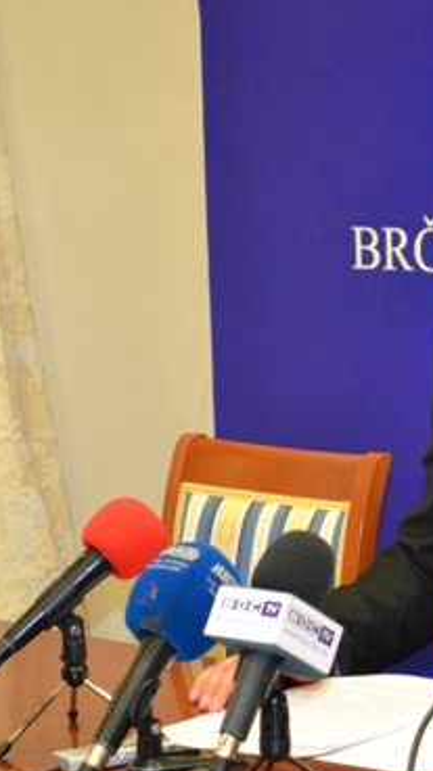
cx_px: 494
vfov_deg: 16.4
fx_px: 2679
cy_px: 373
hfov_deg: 9.1
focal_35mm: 131
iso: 1800
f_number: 5.3
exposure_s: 1/60
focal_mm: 48
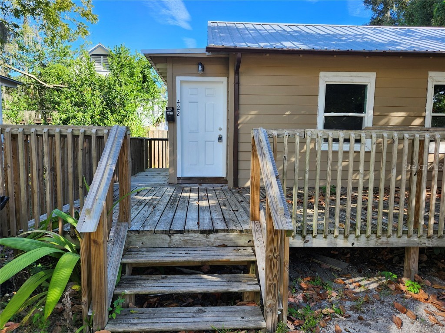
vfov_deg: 58.9
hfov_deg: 73.9
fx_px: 296
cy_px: 166
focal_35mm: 23
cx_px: 222
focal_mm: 5.54
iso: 25
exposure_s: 1/322
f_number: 1.8
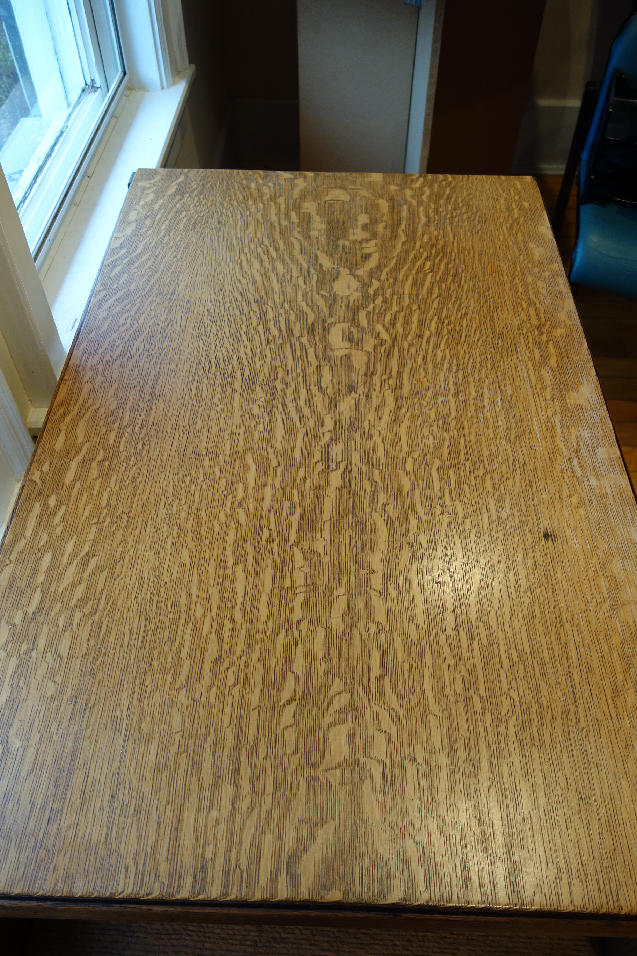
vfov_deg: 65.5
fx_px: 743
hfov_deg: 46.4
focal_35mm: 28
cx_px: 318
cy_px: 478
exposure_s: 1/40
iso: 125
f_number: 1.8
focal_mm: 10.4
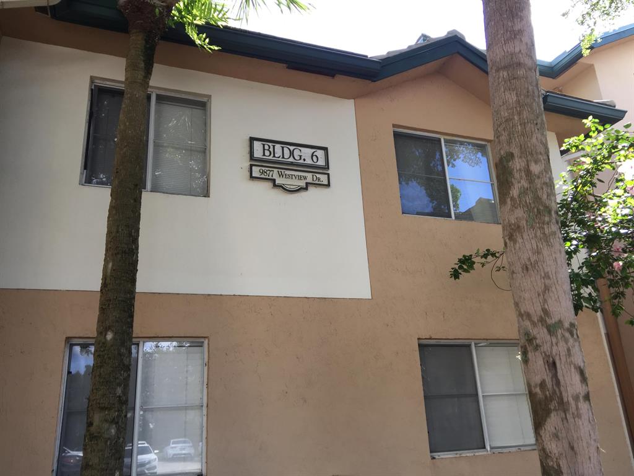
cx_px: 317
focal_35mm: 29
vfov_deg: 48.2
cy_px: 238
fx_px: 531
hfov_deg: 61.7
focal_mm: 4.15
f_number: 2.2
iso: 32
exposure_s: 1/141
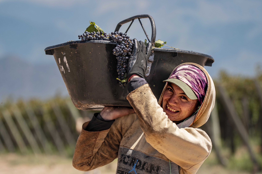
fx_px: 2020
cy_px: 87
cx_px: 131
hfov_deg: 7.4
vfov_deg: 5.0
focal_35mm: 278
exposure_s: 1/2000
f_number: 5.3
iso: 400
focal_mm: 185
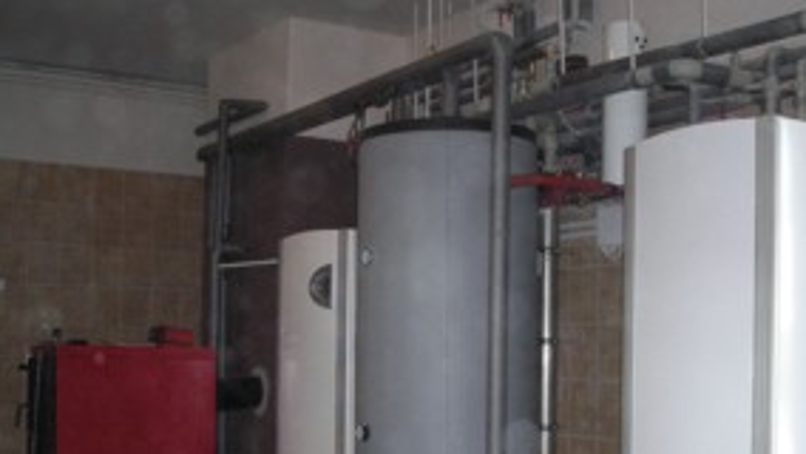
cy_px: 332
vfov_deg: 23.8
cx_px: 454
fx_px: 1069
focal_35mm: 50
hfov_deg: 41.2
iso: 207
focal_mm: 6.3
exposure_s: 1/60
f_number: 3.2
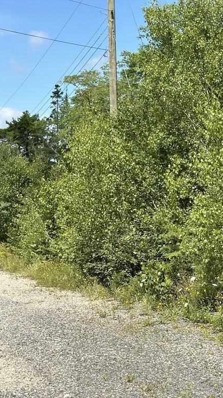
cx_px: 247
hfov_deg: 16.7
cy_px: 199
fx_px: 736
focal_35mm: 70
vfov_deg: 30.2
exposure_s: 1/4016
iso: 100
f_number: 1.78
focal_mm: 6.86
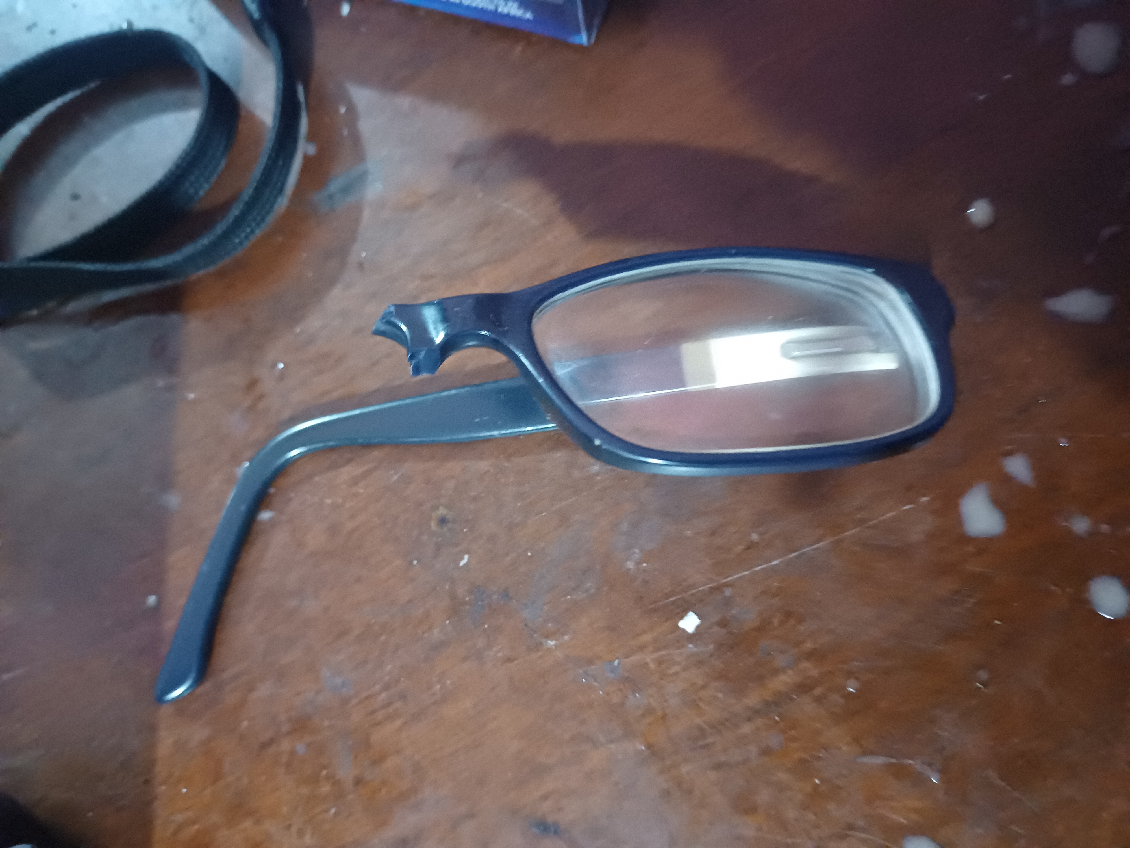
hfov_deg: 69.4
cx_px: 565
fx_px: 816
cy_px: 424
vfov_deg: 54.9
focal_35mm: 25
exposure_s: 1/10
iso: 2500
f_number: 1.8
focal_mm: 4.65
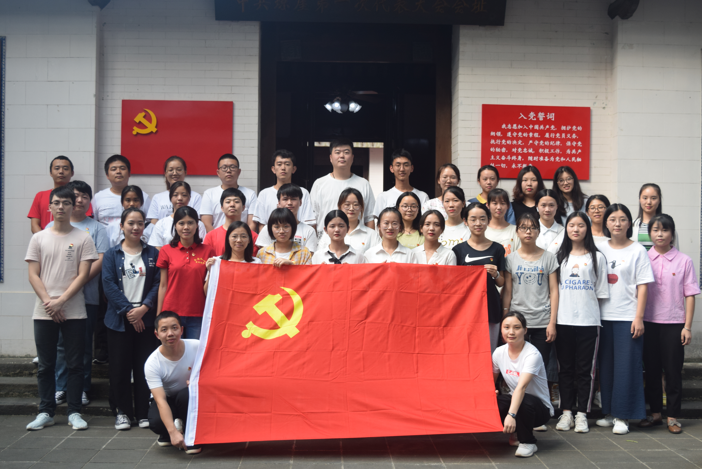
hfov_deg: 45.0
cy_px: 234
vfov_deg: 30.9
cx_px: 351
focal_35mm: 44
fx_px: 848
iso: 400
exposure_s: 1/160
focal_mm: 29
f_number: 6.3
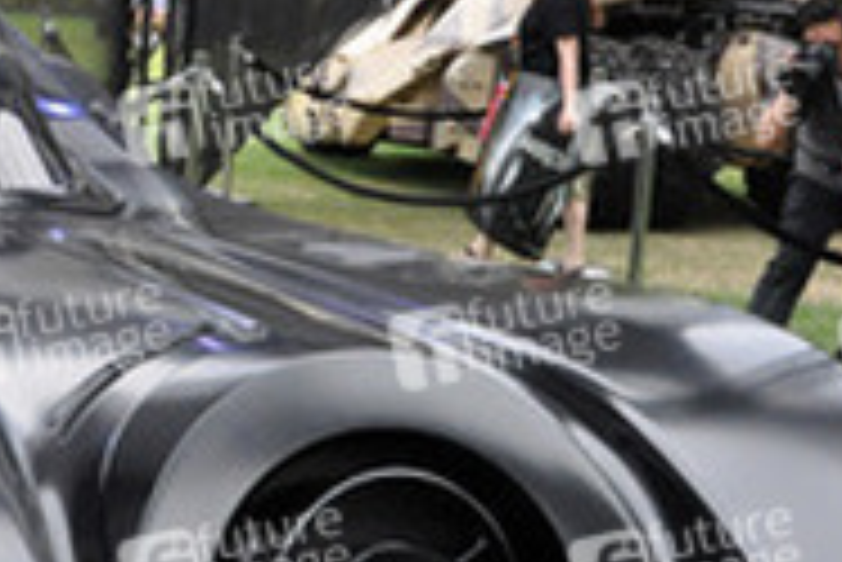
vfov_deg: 20.7
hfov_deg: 29.8
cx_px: 113
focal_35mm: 65
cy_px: 450
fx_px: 1521
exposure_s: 1/500
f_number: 11
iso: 2000
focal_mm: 18
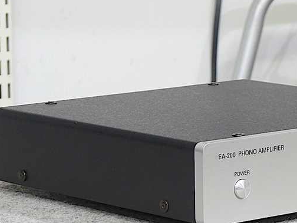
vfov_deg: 6.3
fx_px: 2025
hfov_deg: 8.4
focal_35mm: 236
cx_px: 234
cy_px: 148
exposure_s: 1/5
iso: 200
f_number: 5.2
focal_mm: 22.3
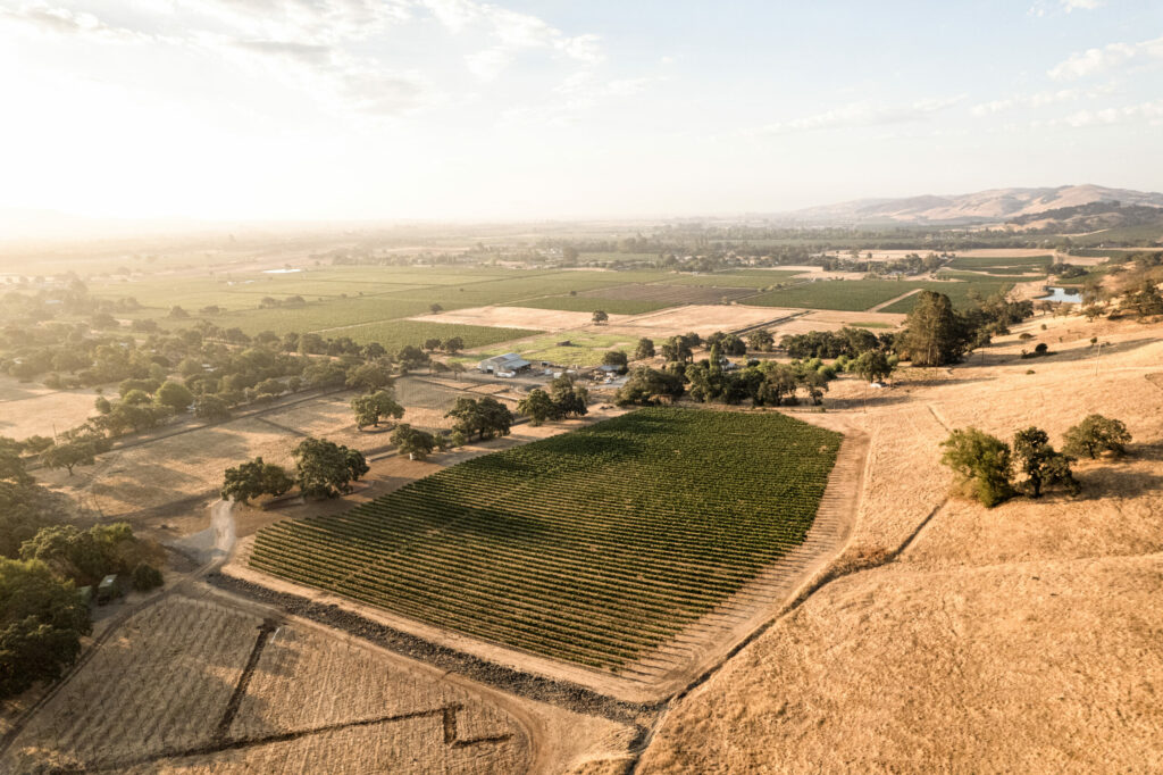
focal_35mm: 22
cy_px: 388
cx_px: 582
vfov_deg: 57.2
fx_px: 710
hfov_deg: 78.6
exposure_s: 1/80
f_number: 2.8
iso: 400
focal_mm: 8.38
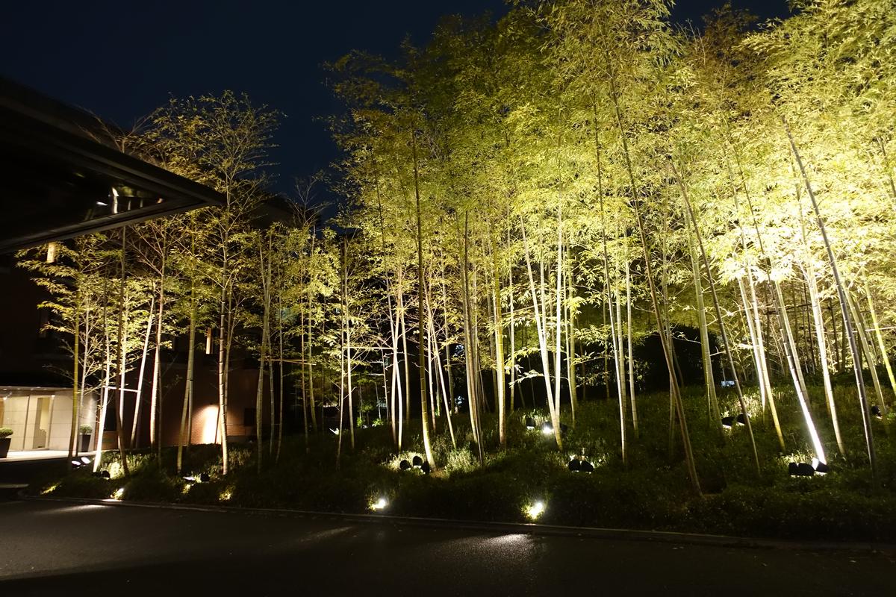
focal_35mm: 24
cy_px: 298
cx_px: 448
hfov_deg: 73.7
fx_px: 597
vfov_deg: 53.1
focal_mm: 8.8
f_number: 1.8
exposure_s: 1/10
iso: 800
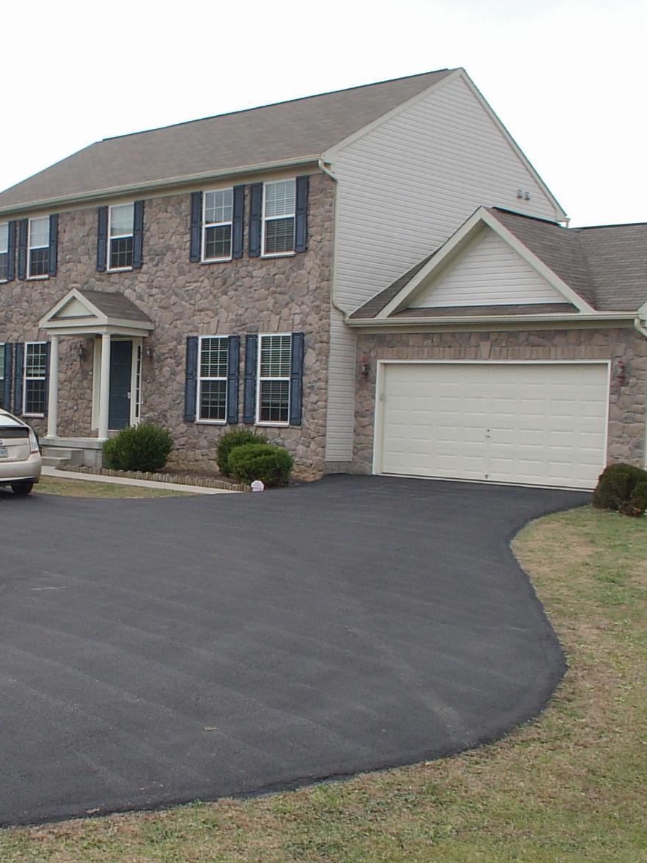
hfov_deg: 28.5
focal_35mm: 50
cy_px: 432
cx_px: 131
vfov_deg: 38.2
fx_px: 1246
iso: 100
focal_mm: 5.8
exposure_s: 1/110
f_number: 5.6
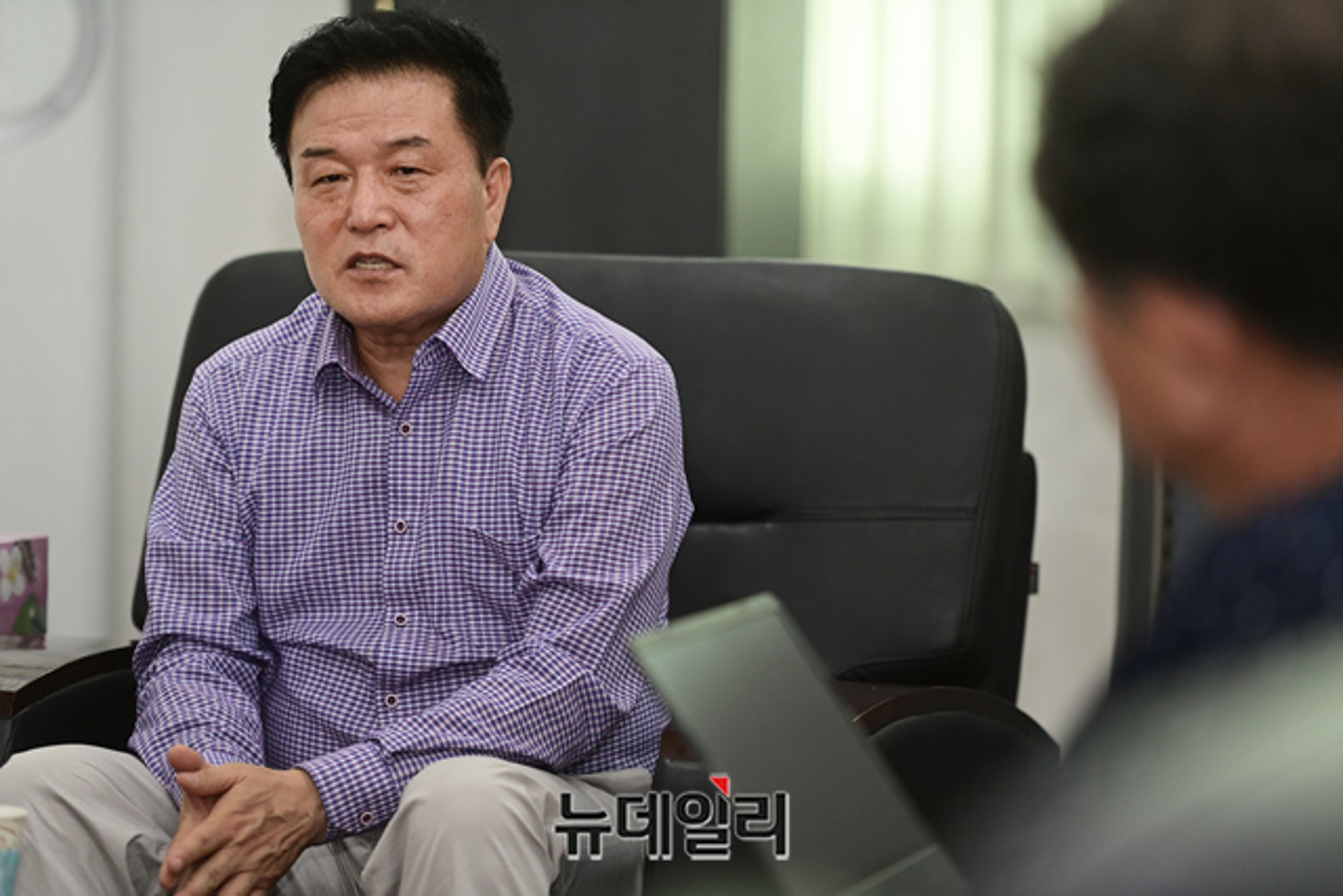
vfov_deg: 9.2
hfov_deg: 13.7
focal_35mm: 150
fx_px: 5597
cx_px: 672
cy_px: 448
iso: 1250
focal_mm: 150
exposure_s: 1/160
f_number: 2.8
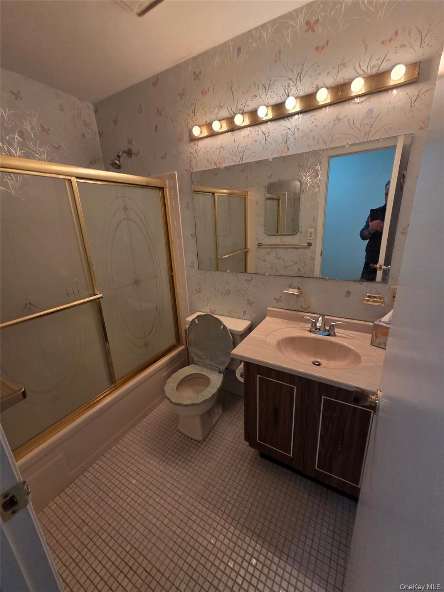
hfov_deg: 89.9
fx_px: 222
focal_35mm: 13
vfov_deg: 106.2
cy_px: 296
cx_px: 222
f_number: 2.2
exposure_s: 1/60.2
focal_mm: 2.2
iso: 250
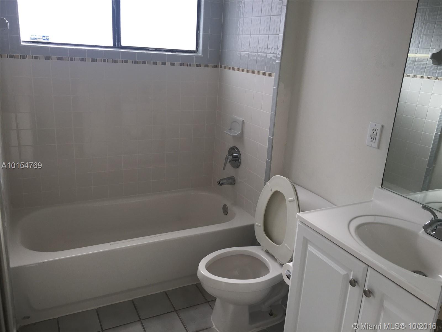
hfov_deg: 61.7
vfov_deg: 48.2
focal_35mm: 29
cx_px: 221
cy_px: 166
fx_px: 370
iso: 40
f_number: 2.2
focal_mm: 4.15
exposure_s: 1/120
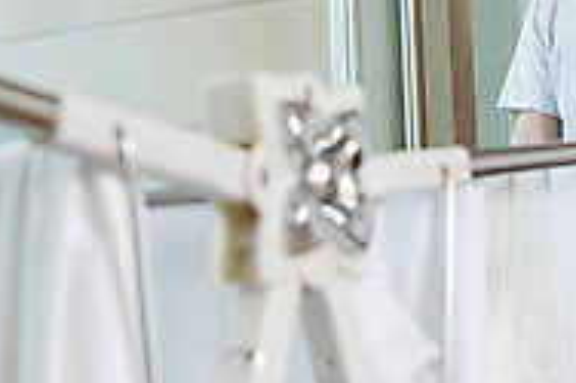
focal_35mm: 96
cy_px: -3
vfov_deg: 14.0
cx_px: 300
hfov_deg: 21.3
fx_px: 1535
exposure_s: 1/125
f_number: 4
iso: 250
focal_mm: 30
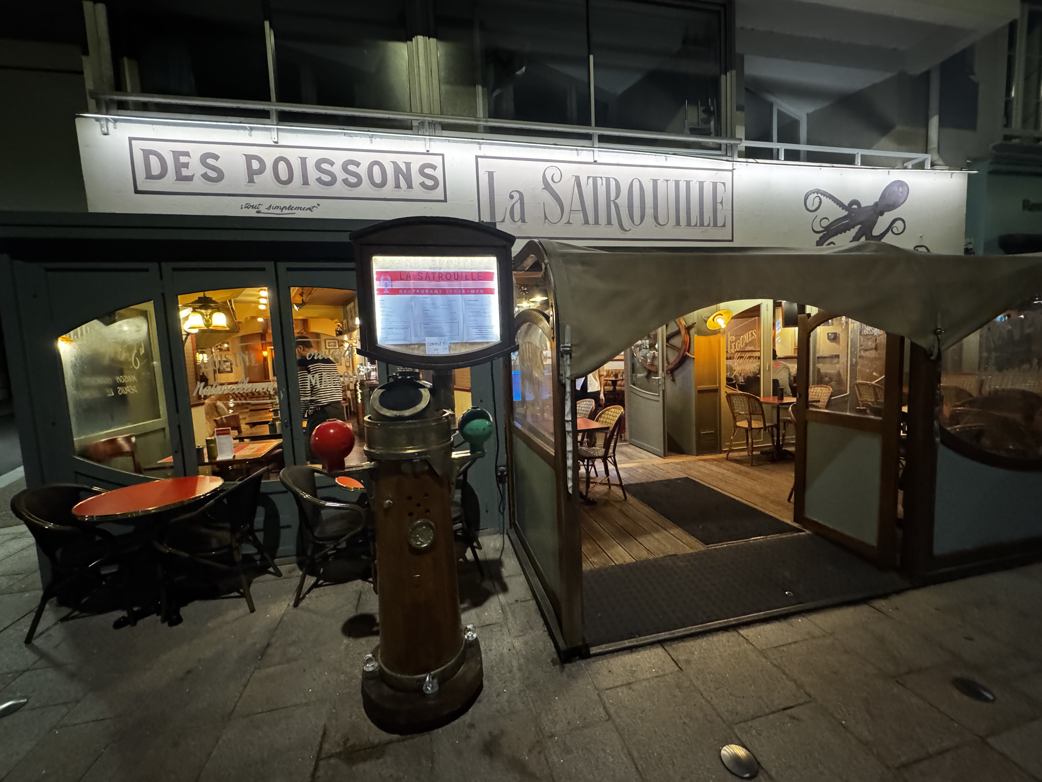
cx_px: 521
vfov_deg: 85.7
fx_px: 421
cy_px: 391
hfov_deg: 102.1
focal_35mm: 14
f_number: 2.2
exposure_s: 1/50
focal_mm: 2.22
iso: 1250
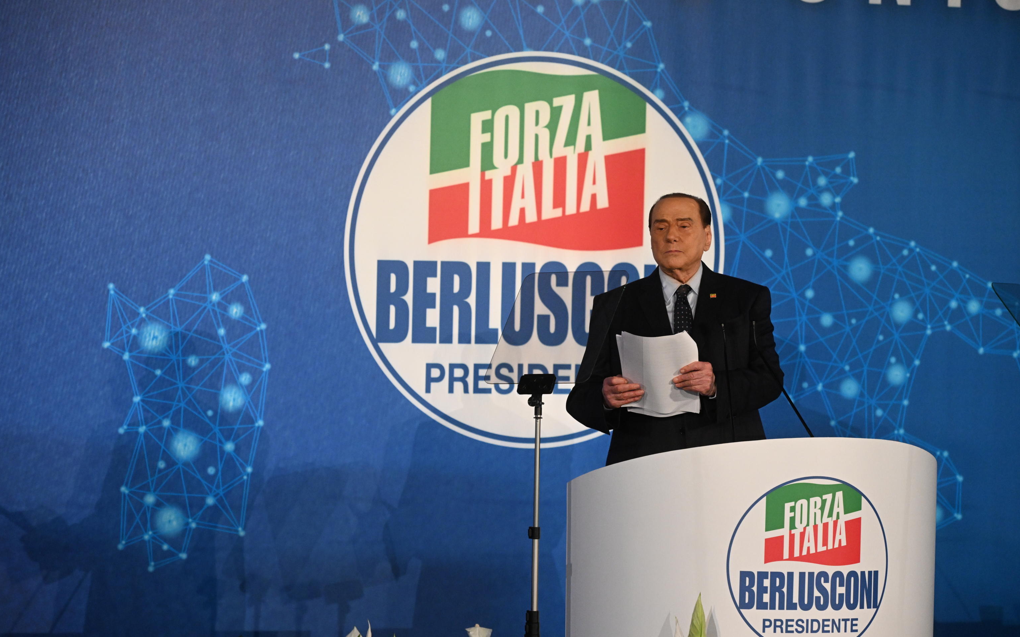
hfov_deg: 15.7
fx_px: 3697
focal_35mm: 133
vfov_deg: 9.9
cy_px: 336
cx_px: 510
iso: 4000
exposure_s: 1/320
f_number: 4.5
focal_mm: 130
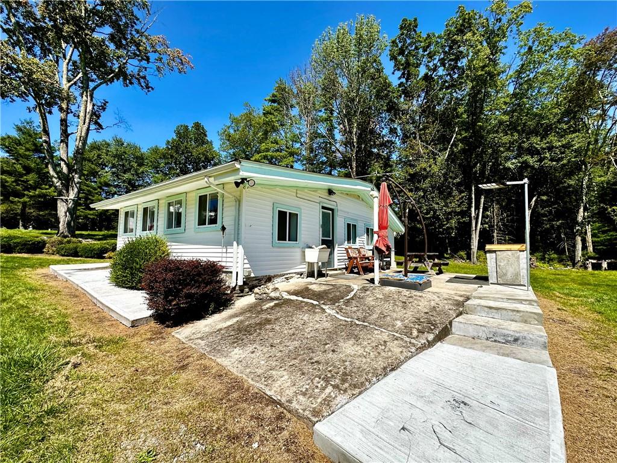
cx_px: 308
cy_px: 232
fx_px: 250
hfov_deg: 102.1
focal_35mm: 14
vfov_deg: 85.7
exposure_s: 1/2257
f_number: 2.2
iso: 50
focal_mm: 2.22
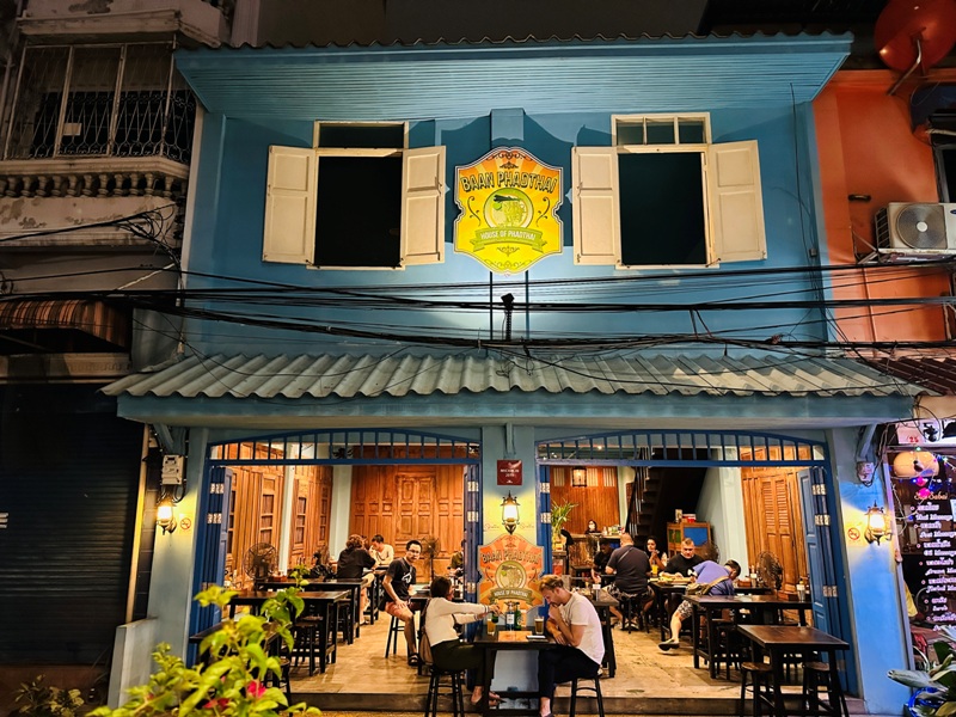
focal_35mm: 24
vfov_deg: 56.8
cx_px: 478
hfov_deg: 71.6
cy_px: 358
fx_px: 663
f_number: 1.78
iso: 800
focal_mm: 6.86
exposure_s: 1/33
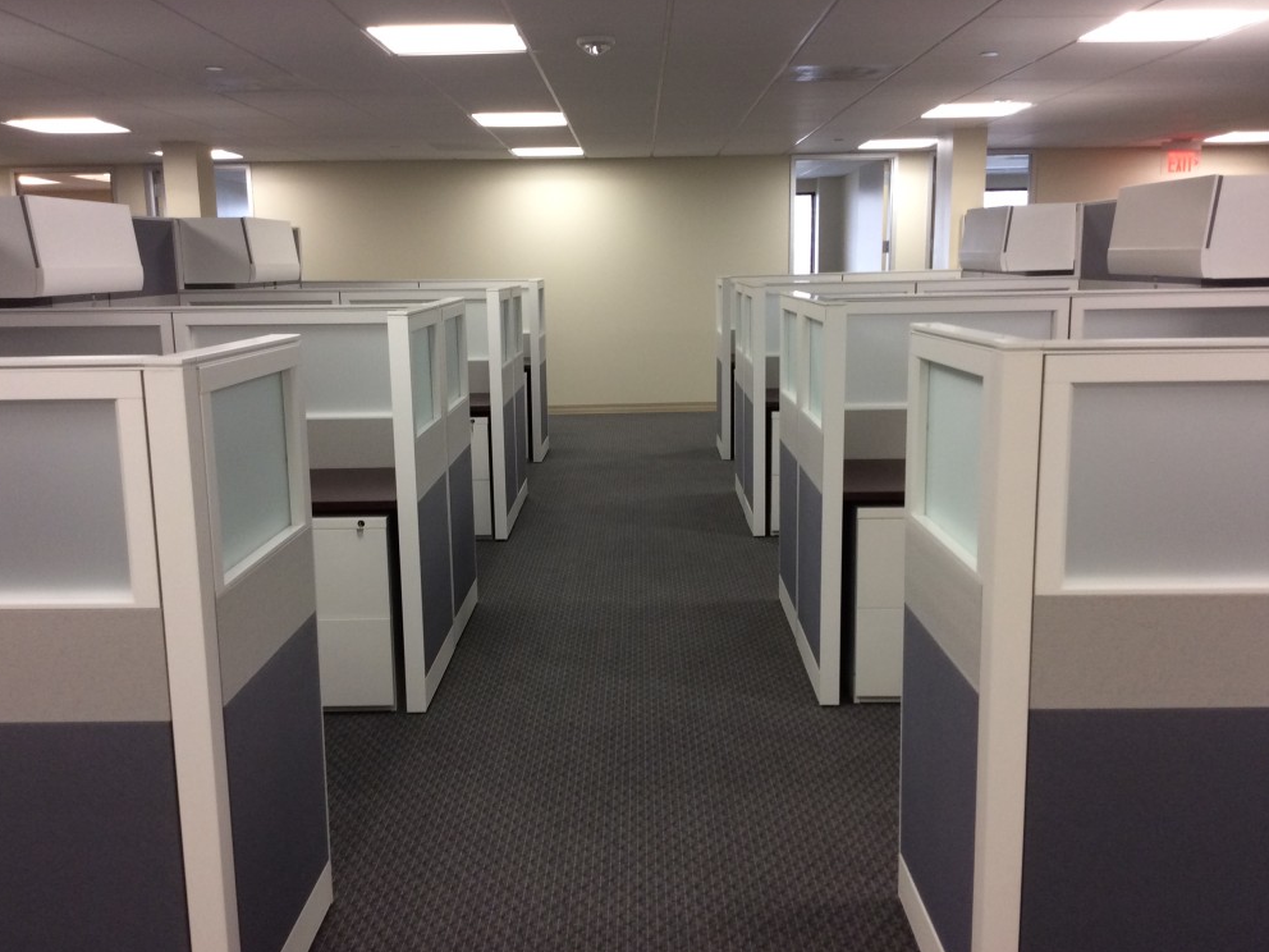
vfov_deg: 41.8
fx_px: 1246
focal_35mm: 34
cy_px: 471
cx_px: 626
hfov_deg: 54.0
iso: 64
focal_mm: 3.3
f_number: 2.4
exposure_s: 1/24
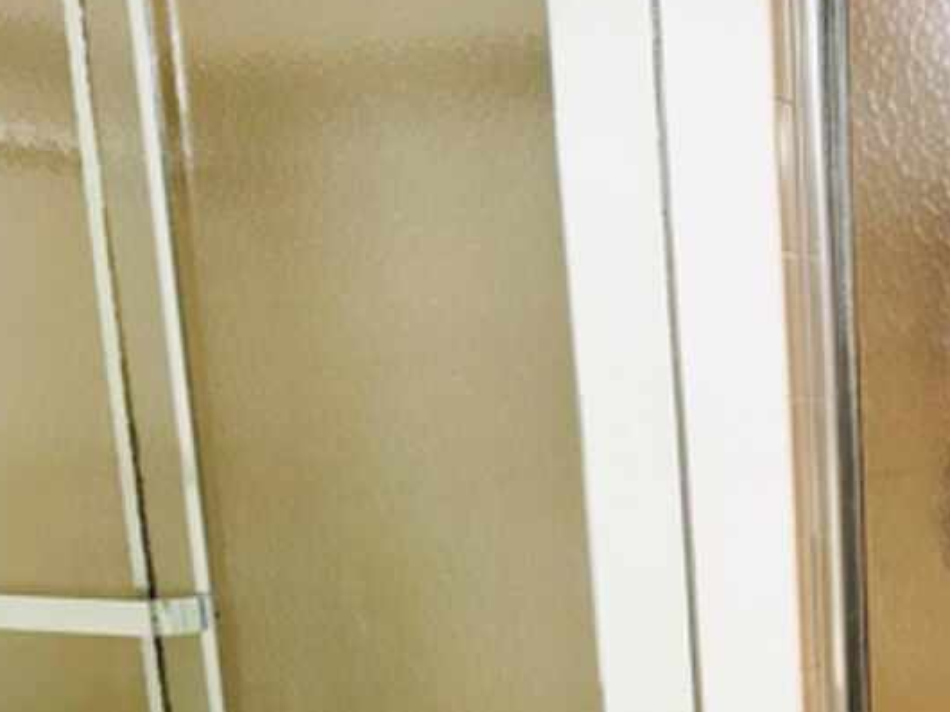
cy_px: 725
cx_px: 1097
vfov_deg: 24.0
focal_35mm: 58
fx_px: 1591
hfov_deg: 29.3
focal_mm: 6.86
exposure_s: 1/120
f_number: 1.78
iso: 160
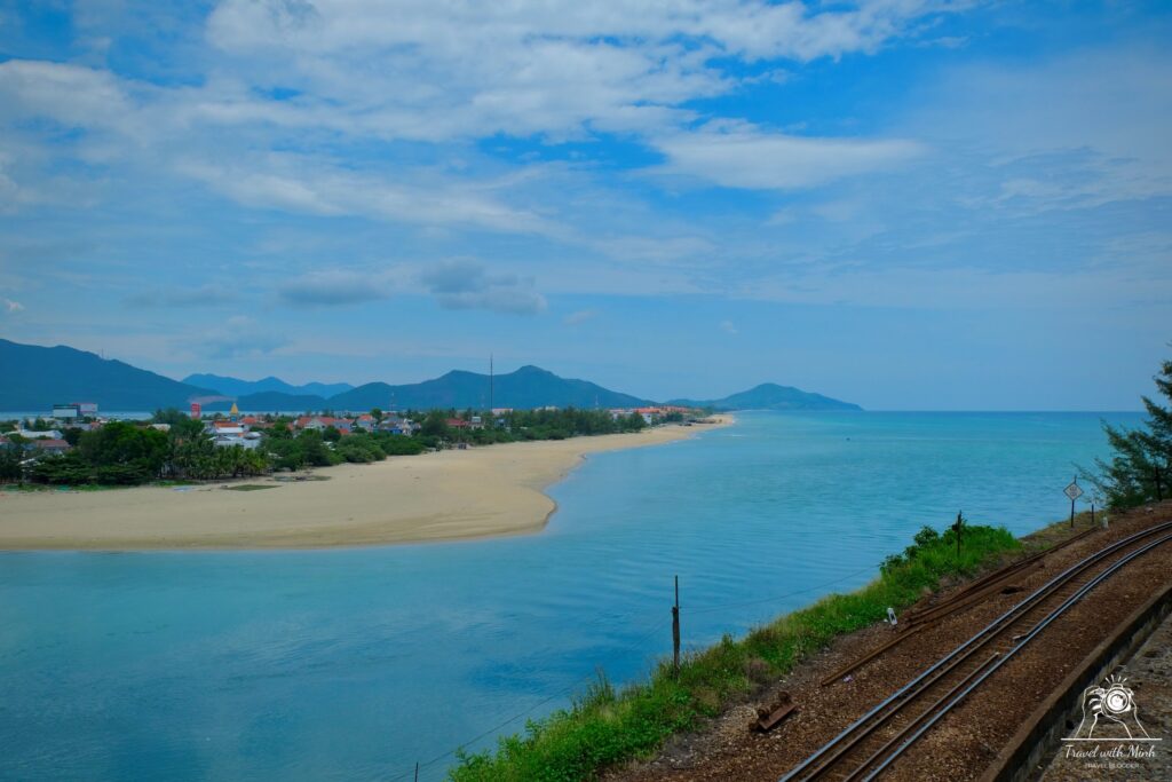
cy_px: 391
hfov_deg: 61.9
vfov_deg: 43.6
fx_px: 977
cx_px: 586
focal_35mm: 30
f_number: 9
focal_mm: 20
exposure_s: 1/2200
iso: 800
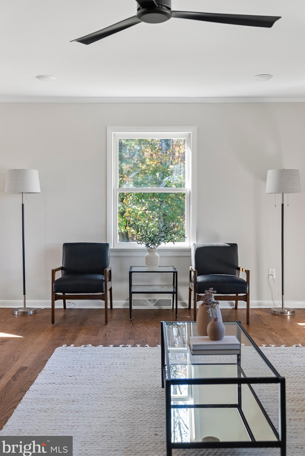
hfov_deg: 34.2
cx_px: 153
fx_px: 495
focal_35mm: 39
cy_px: 227
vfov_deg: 49.5
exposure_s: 1/15
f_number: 2.8
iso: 100
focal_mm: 38
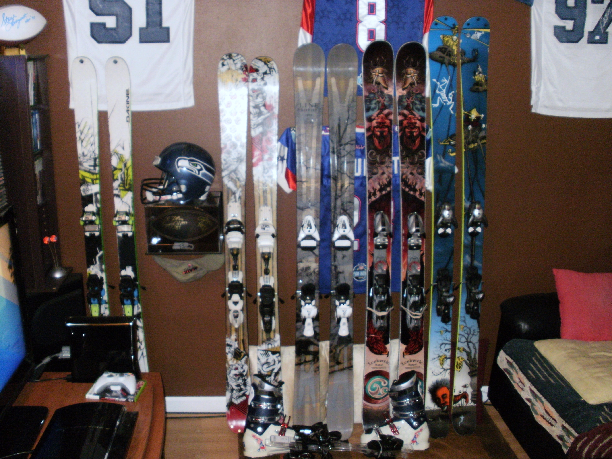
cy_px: 230
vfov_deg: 39.7
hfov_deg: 51.4
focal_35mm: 36
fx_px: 636
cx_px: 306
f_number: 3.5
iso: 250
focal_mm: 6.3
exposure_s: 1/30
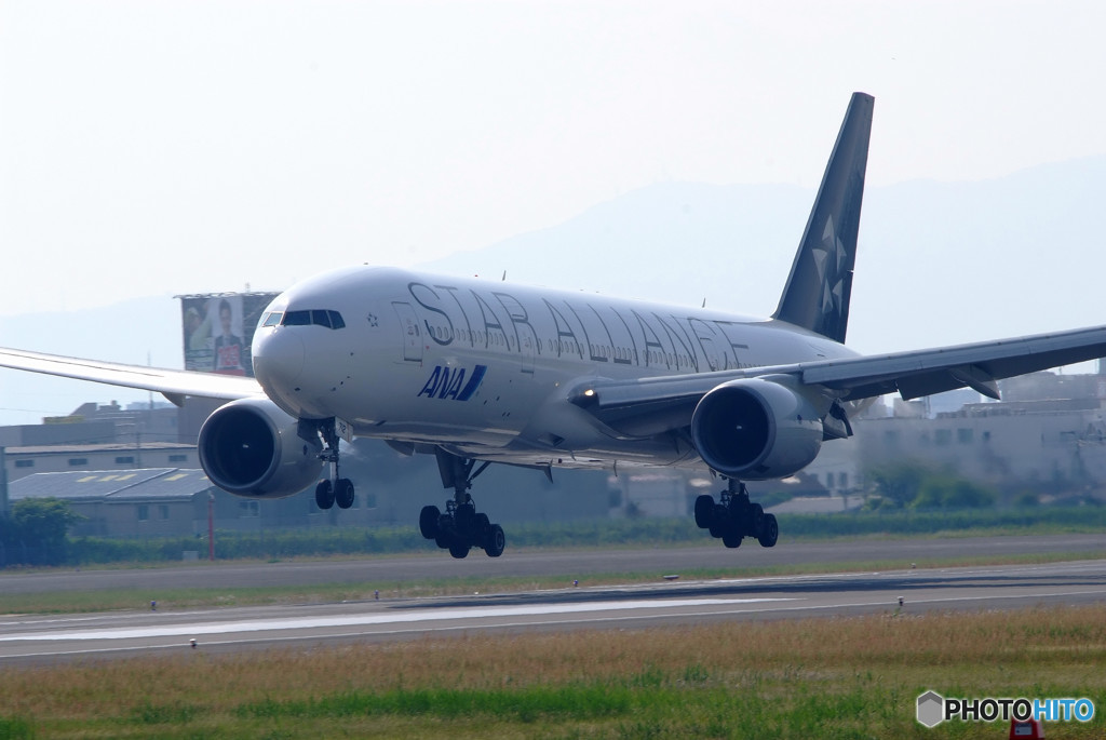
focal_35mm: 405
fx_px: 12455
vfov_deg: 3.4
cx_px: 553
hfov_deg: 5.1
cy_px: 370
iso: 200
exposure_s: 1/225
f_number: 16
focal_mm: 270
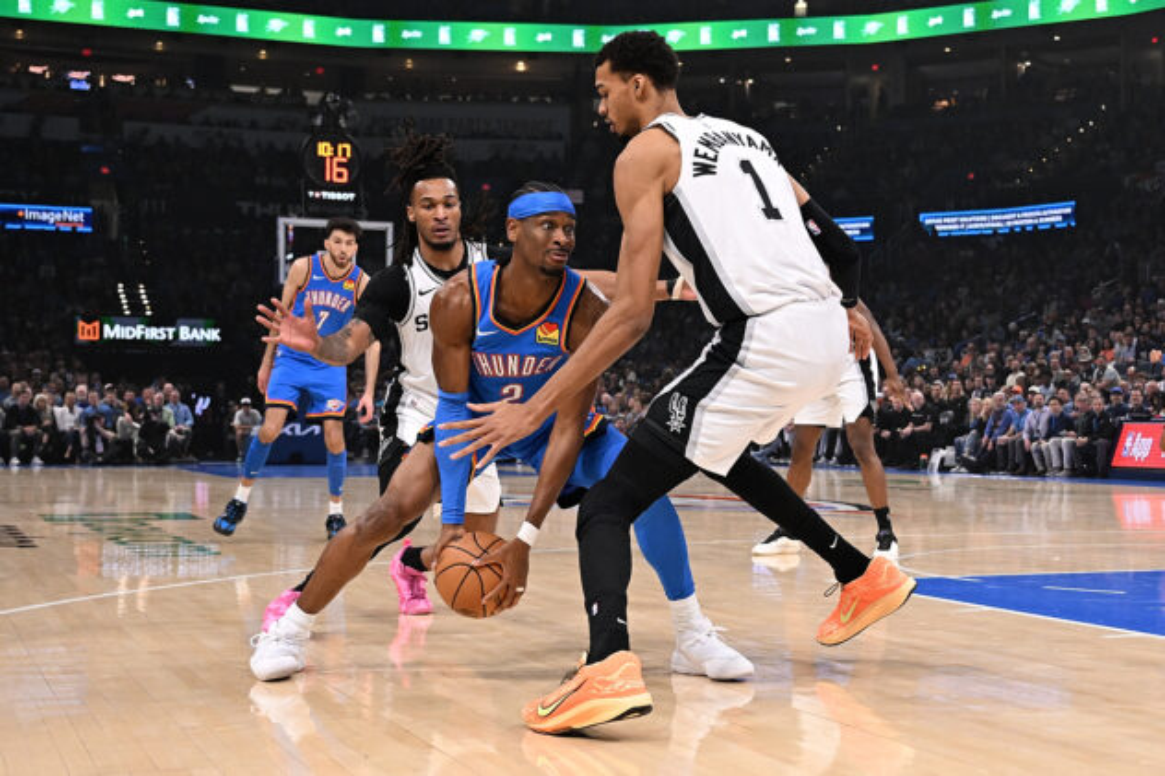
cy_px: 388
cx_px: 582
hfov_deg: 43.6
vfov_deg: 29.8
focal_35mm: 45
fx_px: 1456
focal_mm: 30.5
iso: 2500
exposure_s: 1/1250
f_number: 3.2
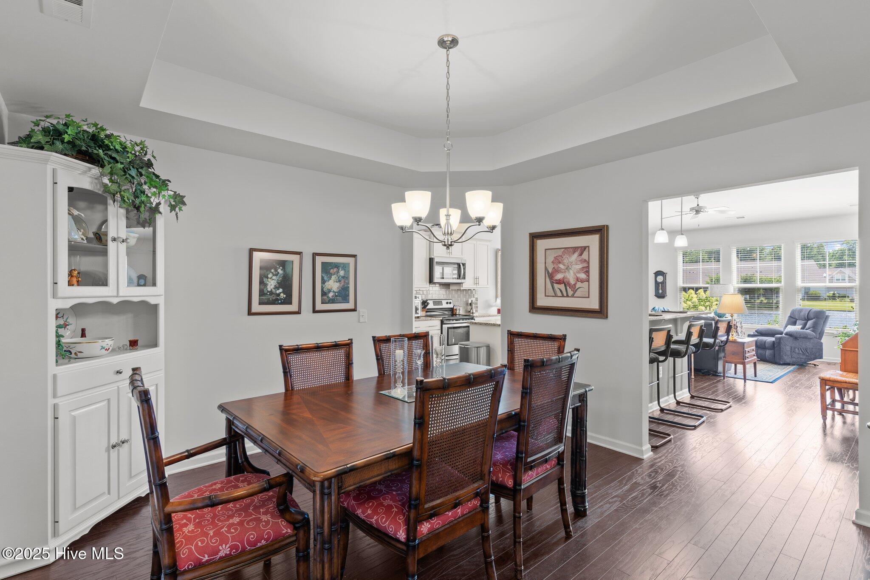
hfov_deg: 93.3
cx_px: 435
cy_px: 290
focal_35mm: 17
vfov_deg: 70.4
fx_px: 411
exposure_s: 2
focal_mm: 17
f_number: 9
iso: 125
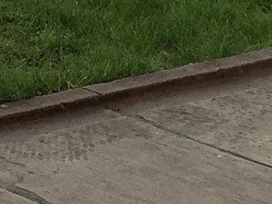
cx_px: -515
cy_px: -362
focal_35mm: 220
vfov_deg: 6.3
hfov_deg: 7.9
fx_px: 1730
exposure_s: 1/220
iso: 32
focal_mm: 4.15
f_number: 2.2
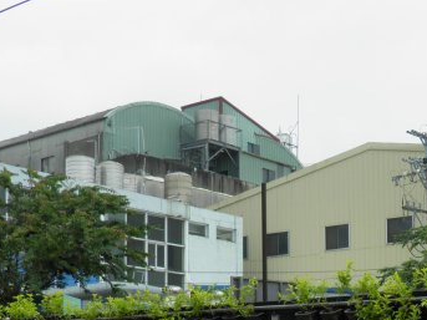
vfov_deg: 20.1
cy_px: 344
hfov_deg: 27.7
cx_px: 246
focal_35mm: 70
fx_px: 863
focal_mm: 5.5
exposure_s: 1/320
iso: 50
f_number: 5.9
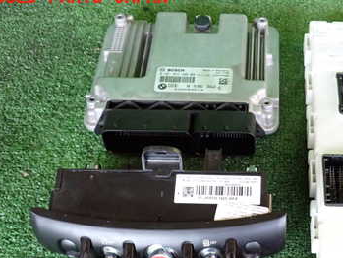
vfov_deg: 26.1
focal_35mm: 55
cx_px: 284
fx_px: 545
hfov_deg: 33.7
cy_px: 206
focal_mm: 5.79
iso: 640
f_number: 2.4
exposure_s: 1/125
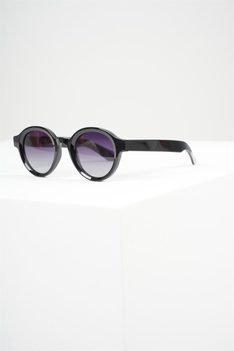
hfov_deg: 18.2
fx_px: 731
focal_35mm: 75
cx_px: 117
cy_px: 176
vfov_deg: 27.0
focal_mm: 75
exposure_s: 1/125
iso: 100
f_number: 8
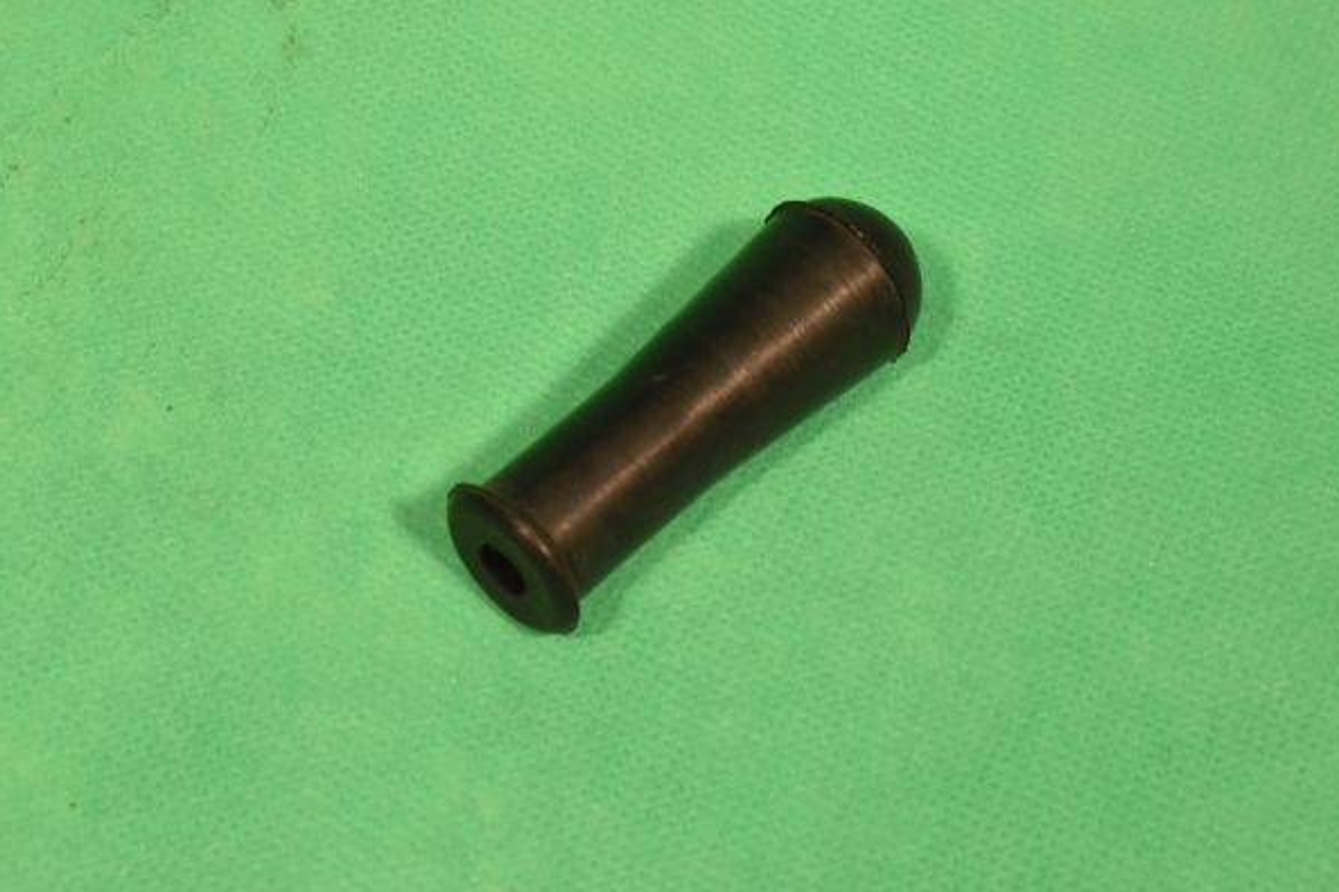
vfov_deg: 16.3
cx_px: 671
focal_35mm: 84
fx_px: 3105
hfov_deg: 24.3
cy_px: 445
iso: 1800
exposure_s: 1/100
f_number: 16
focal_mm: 55
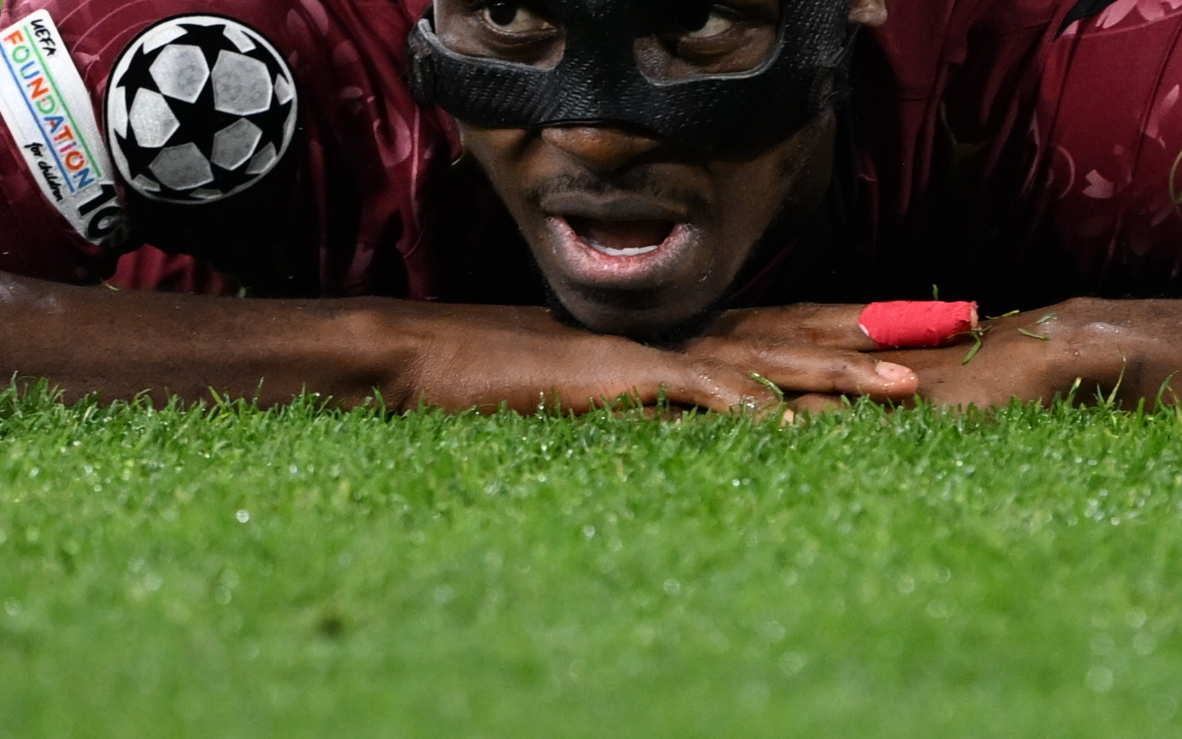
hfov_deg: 3.0
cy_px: 104
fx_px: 22902
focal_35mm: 711
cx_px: 718
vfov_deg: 1.8
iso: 1600
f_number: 2.8
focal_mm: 400
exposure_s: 1/1250
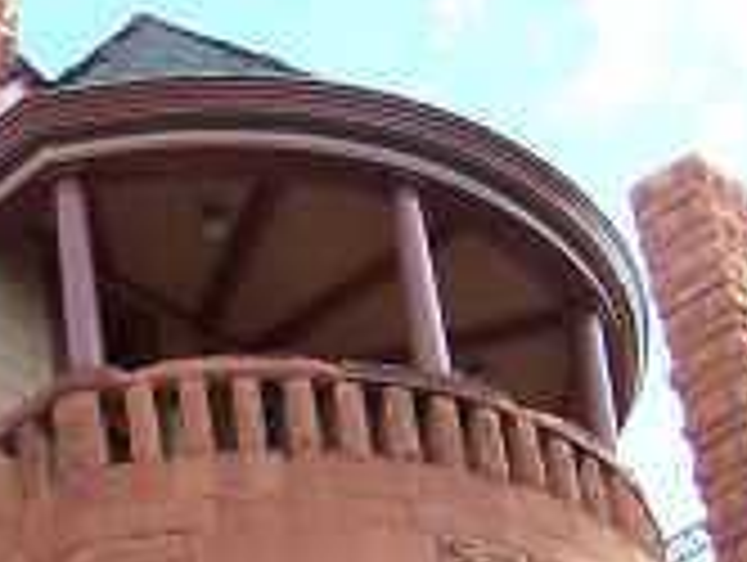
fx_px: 2572
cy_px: 719
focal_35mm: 119
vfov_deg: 12.1
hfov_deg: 16.1
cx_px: -68
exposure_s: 1/125
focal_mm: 5.5
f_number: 3.4
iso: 80
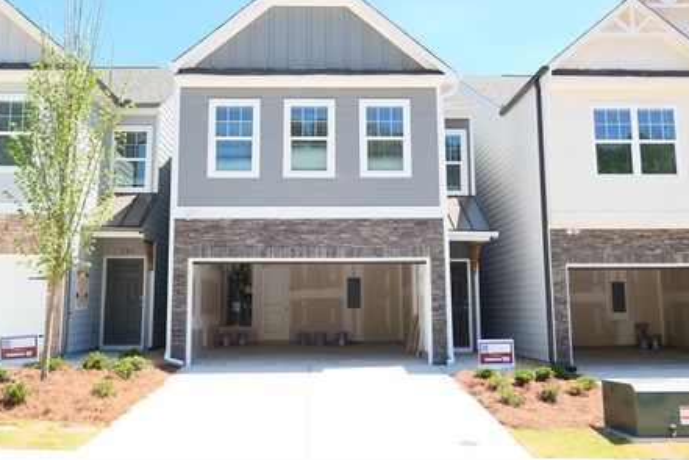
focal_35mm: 34
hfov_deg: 55.8
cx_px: 330
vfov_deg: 38.8
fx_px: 651
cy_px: 206
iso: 125
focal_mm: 11.1
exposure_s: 1/800
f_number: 2.8
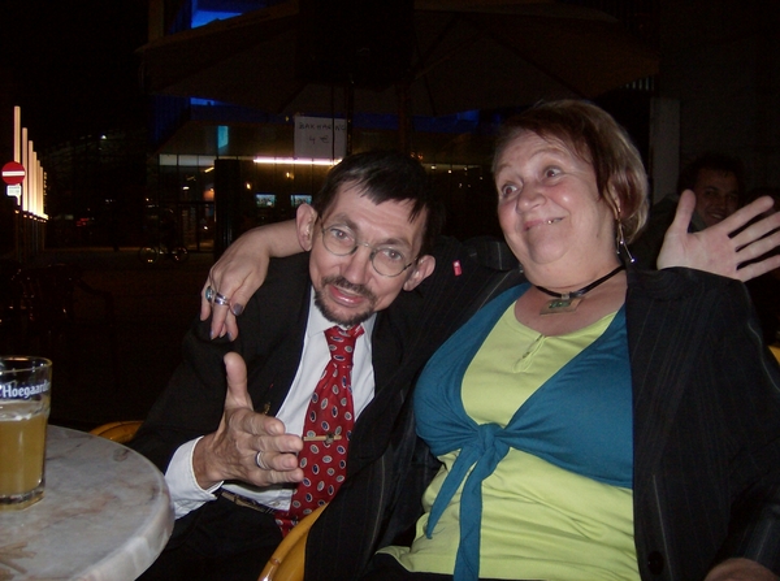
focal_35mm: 36
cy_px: 290
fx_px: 809
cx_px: 390
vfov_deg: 39.5
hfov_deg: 51.5
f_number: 2.8
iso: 200
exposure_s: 1/60
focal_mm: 6
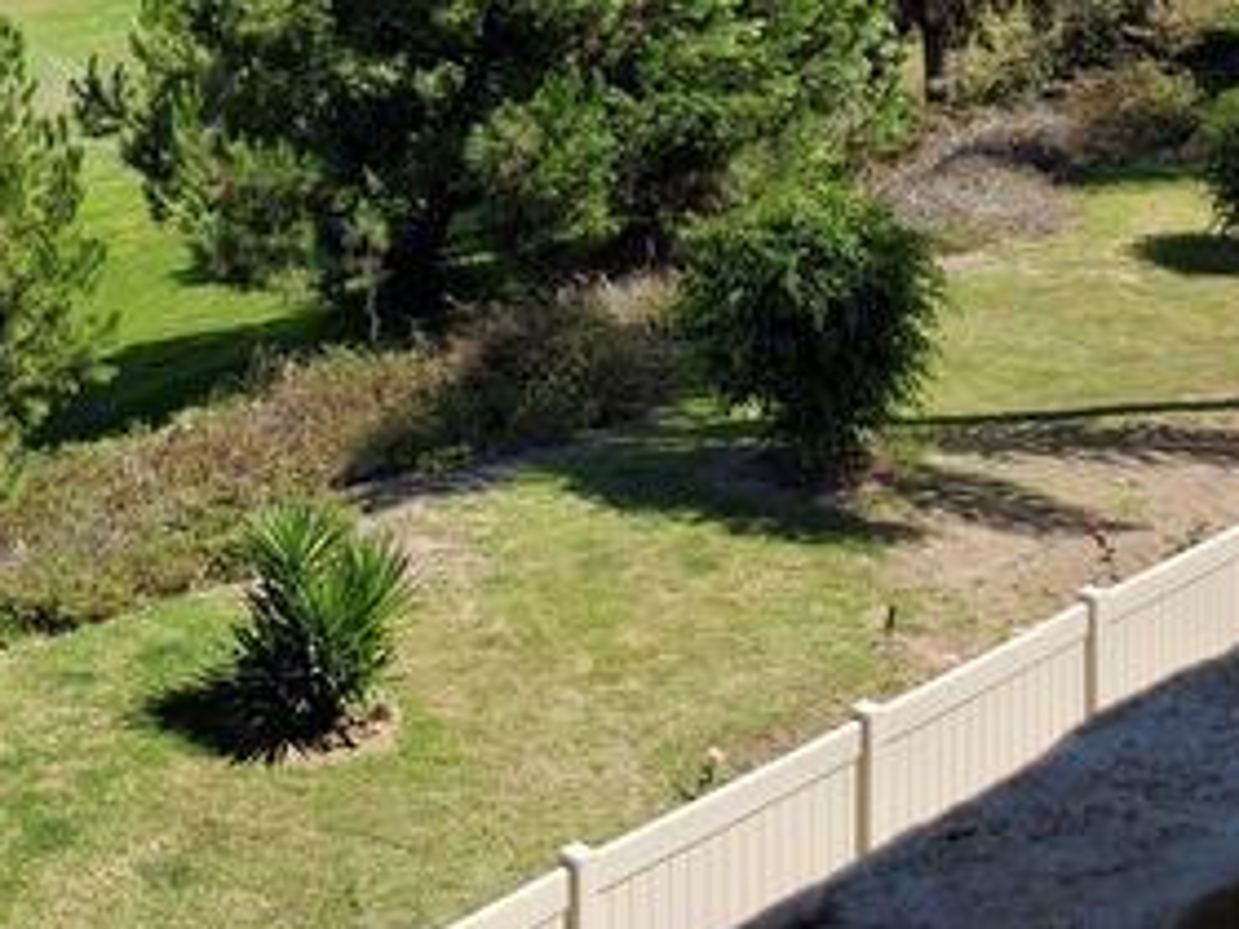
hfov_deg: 29.1
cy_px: -197
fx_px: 2327
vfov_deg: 21.0
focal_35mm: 65
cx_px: 226
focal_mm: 4.3
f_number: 2.4
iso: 50
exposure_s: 1/1255
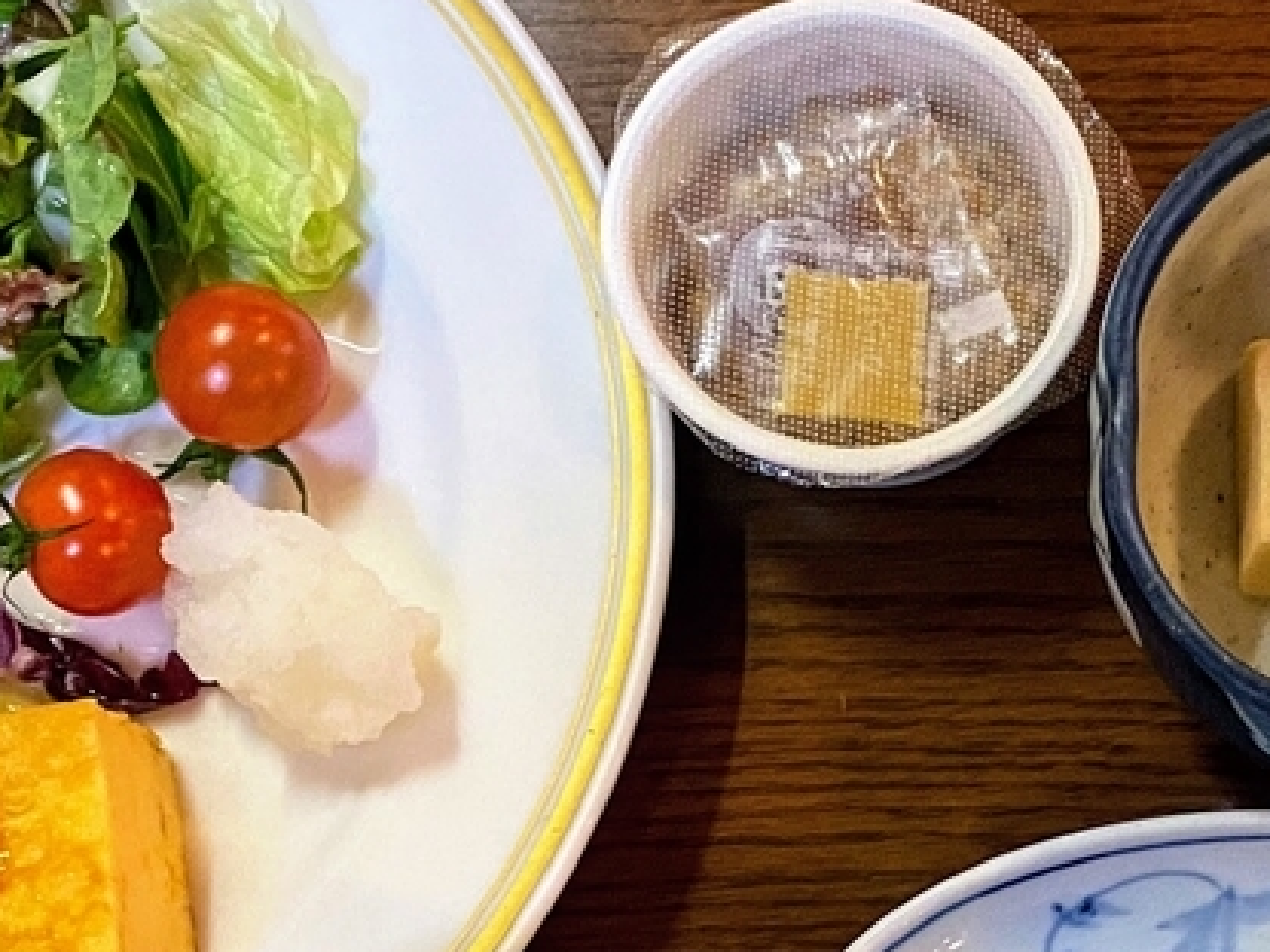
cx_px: 1194
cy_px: 824
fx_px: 2752
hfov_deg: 25.0
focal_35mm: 75
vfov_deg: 19.3
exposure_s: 1/40
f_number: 1.8
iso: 640
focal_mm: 4.25
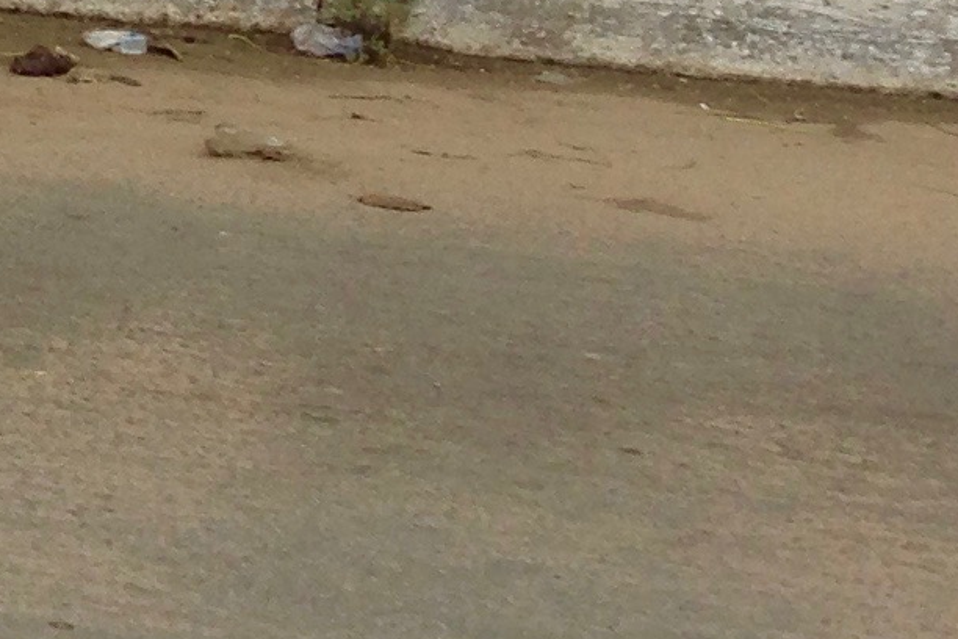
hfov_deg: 9.8
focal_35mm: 183
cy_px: -435
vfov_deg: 7.3
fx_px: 4869
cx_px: -1387
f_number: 2.4
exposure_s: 1/170
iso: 50
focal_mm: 4.12
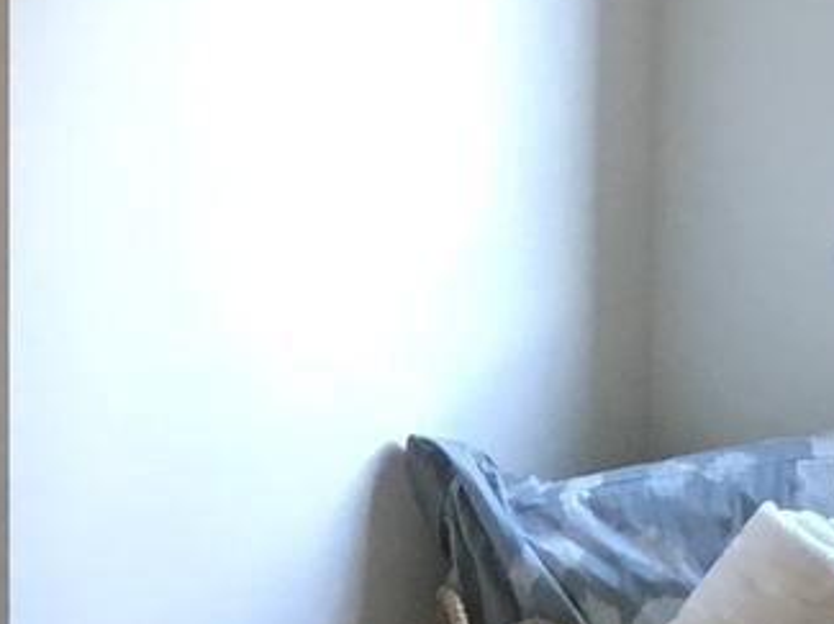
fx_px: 4404
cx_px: -857
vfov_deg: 8.1
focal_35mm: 183
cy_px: 290
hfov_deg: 10.0
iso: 40
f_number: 2.2
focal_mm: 4.15
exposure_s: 1/30
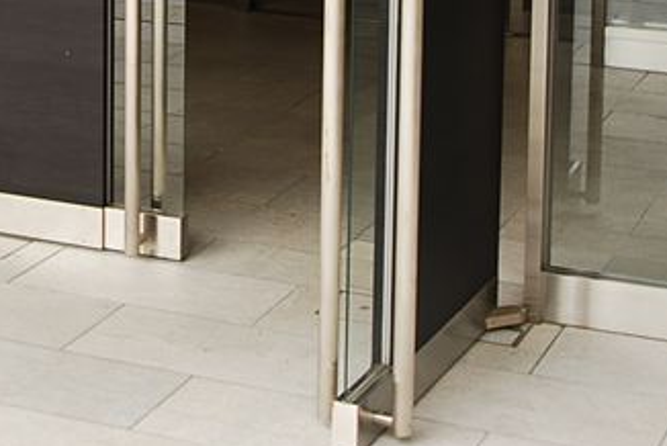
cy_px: -218
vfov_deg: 13.4
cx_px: 117
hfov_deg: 20.8
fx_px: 1790
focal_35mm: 97
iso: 100
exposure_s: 1/60
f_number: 4.5
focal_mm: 21
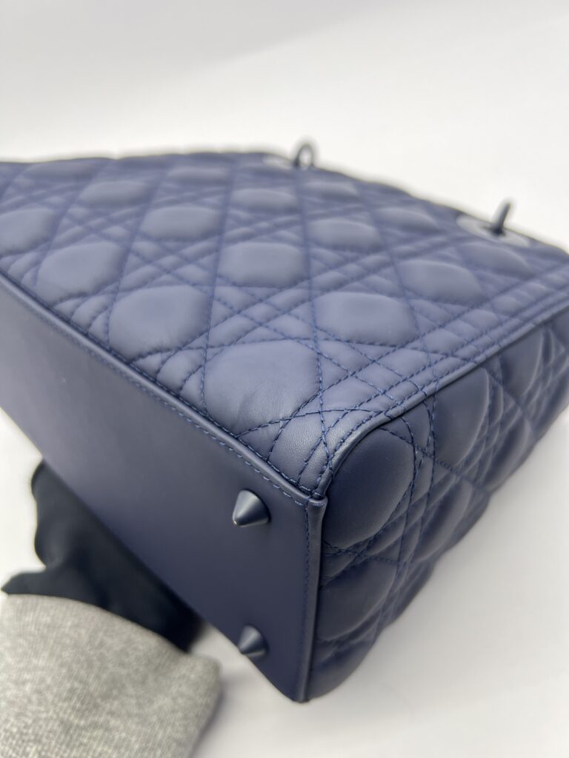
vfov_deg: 67.3
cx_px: 284
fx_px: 570
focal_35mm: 26
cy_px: 379
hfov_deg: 53.1
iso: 125
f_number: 1.5
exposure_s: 1/100
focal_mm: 5.7
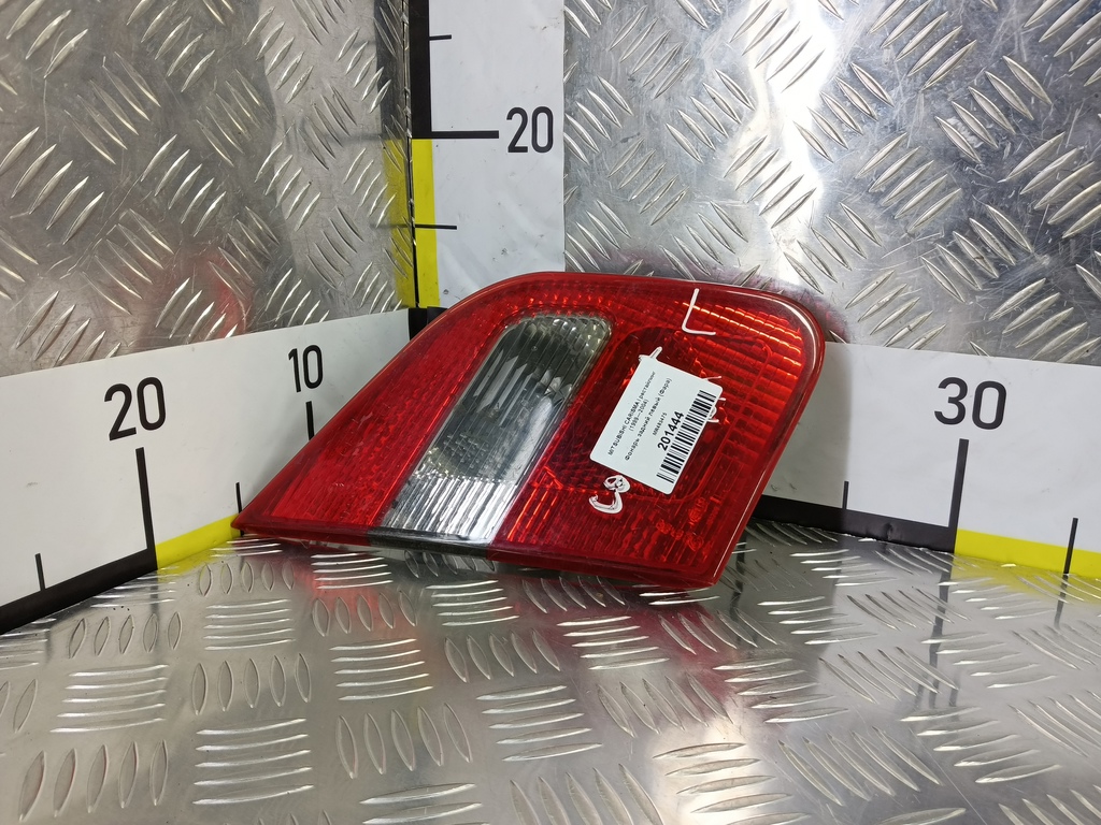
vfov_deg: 58.9
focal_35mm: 23
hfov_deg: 73.9
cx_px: 550
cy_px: 412
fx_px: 732
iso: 133
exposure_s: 1/50
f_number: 1.6
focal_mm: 4.11
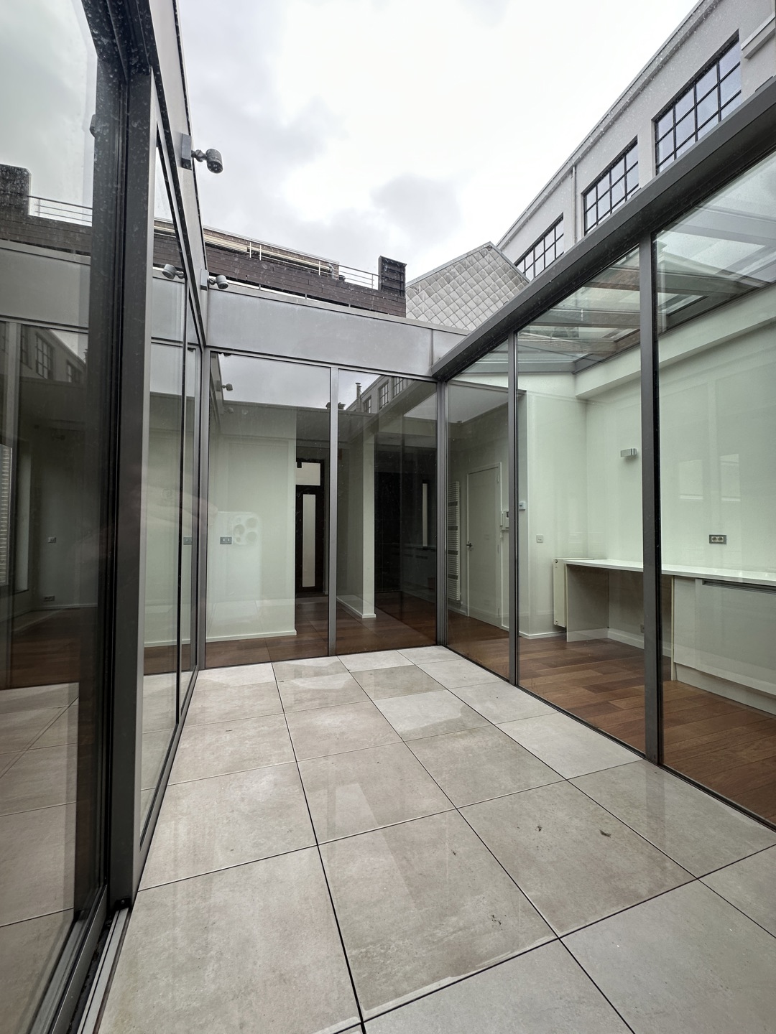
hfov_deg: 85.7
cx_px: 388
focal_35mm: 14
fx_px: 418
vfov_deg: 102.1
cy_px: 517
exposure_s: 1/99
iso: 50
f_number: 2.2
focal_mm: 2.22
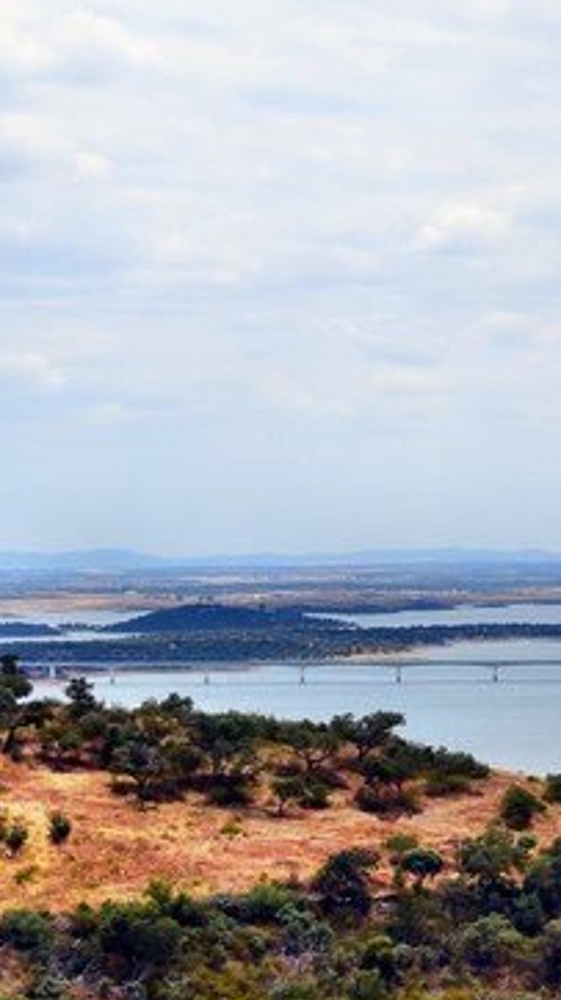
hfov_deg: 8.1
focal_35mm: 142
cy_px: 644
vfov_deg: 15.2
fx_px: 3754
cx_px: 1186
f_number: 11
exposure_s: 1/500
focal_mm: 29
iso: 320
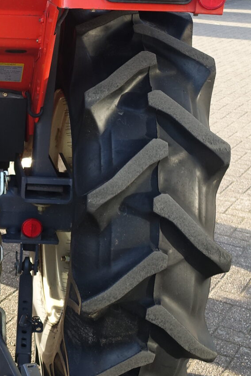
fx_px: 753
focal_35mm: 72
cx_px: -89
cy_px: 125
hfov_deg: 17.6
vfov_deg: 27.9
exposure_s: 1/100
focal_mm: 8.8
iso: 125
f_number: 4
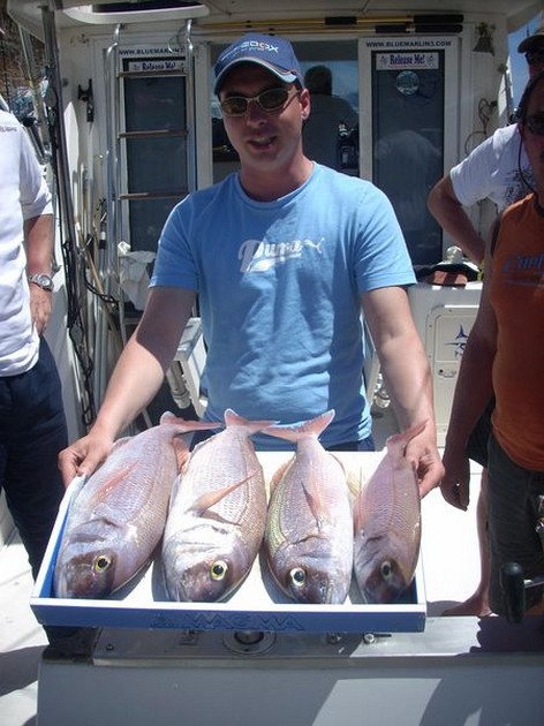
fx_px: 776
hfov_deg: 38.6
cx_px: 272
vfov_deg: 50.2
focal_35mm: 37
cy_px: 363
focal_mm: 6.2
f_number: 5.6
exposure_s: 1/354
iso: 64
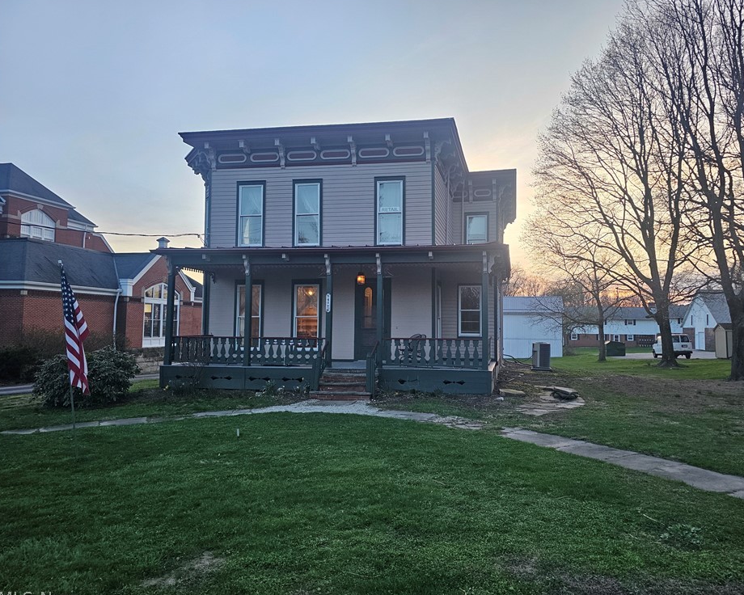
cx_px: 408
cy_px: 302
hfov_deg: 67.9
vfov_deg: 56.8
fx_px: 550
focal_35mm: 25
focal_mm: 6.3
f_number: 1.7
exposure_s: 1/207
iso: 200
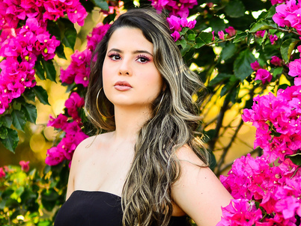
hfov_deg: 8.1
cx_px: 305
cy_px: 202
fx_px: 2123
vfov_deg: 6.1
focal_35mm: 244
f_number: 1.4
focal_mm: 85
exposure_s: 1/640
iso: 200
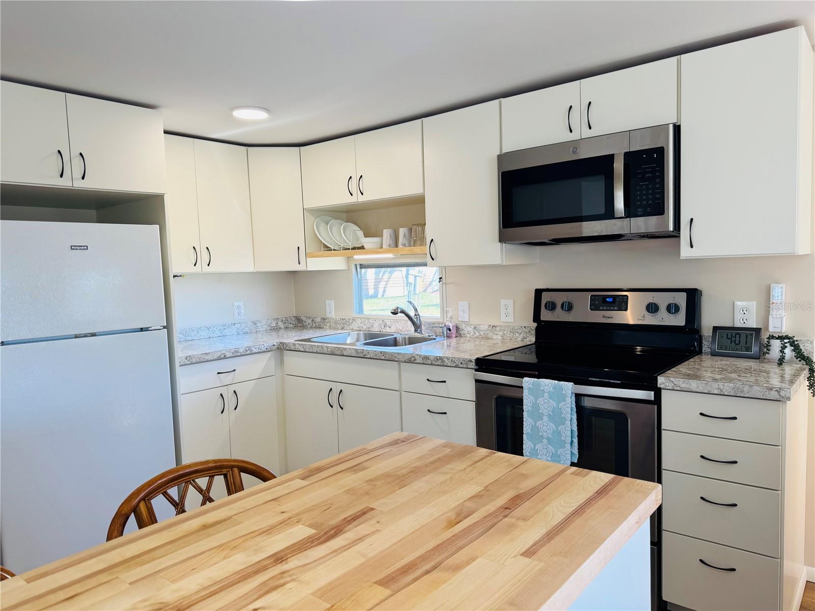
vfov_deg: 56.8
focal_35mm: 24
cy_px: 306
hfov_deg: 71.6
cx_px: 408
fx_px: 565
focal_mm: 6.76
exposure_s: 1/120
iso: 80
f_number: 1.78
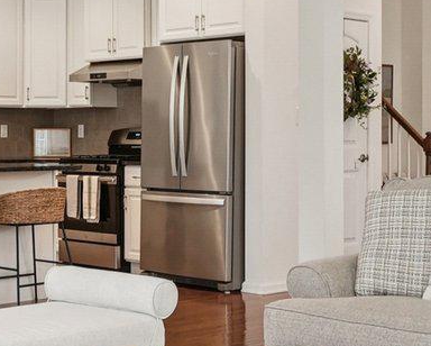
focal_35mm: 83
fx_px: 1060
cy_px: 141
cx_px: 152
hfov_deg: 22.9
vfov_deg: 18.5
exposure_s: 1/15
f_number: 8
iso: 400
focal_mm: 16.6
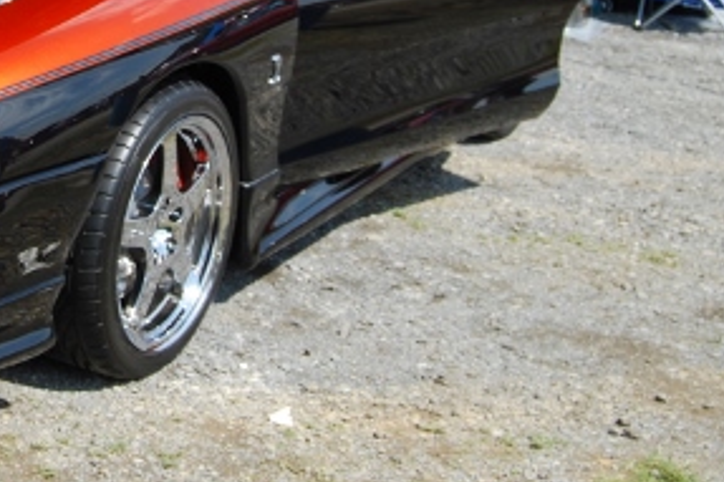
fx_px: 1550
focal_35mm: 77
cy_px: -10
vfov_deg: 17.2
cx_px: -13
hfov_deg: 25.0
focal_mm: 23
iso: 100
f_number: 7.1
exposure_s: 1/200
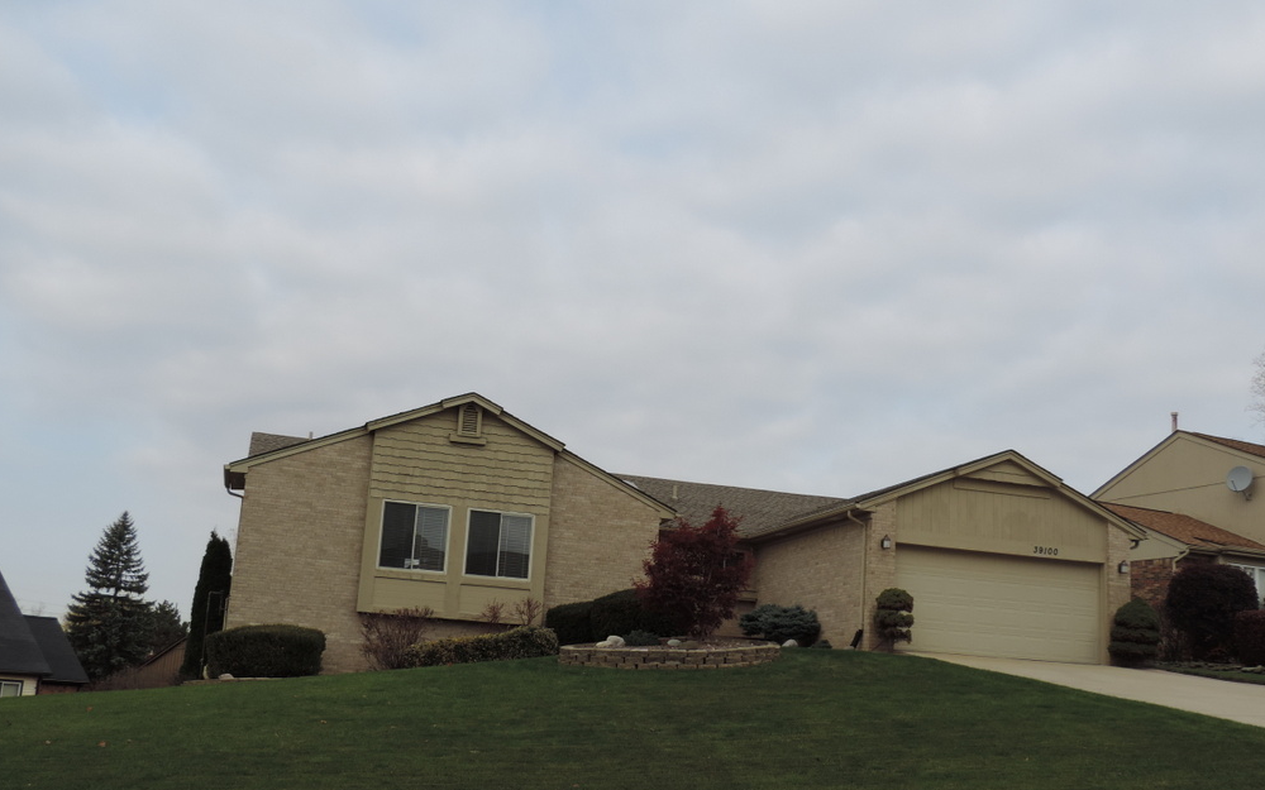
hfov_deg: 51.5
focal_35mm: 38
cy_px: 415
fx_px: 1310
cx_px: 630
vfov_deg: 33.6
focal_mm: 6.2
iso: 80
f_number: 3.3
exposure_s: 1/800
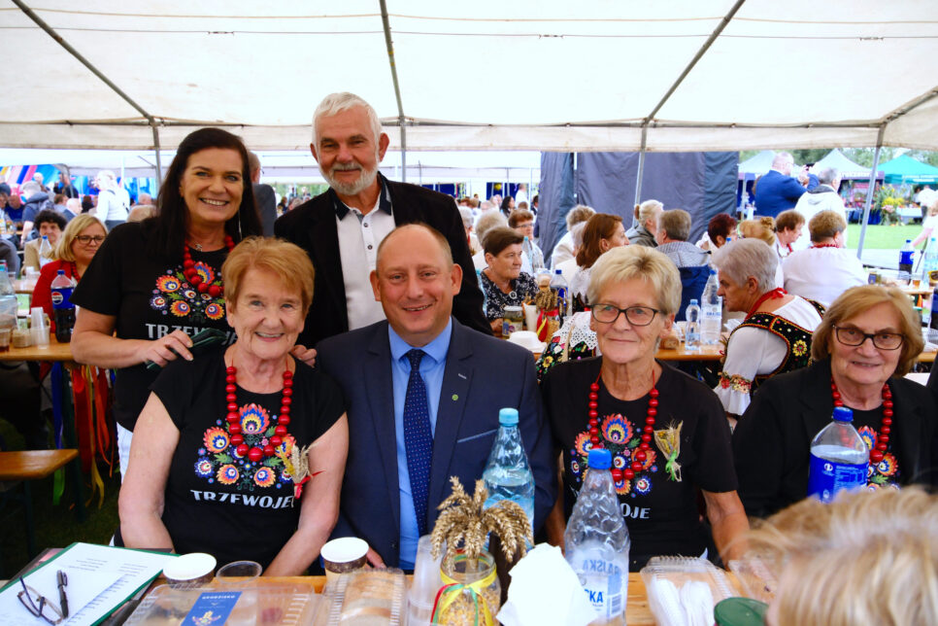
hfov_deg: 67.4
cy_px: 313
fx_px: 703
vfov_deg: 47.9
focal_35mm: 27
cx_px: 469
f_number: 4
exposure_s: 1/200
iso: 1600
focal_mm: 18
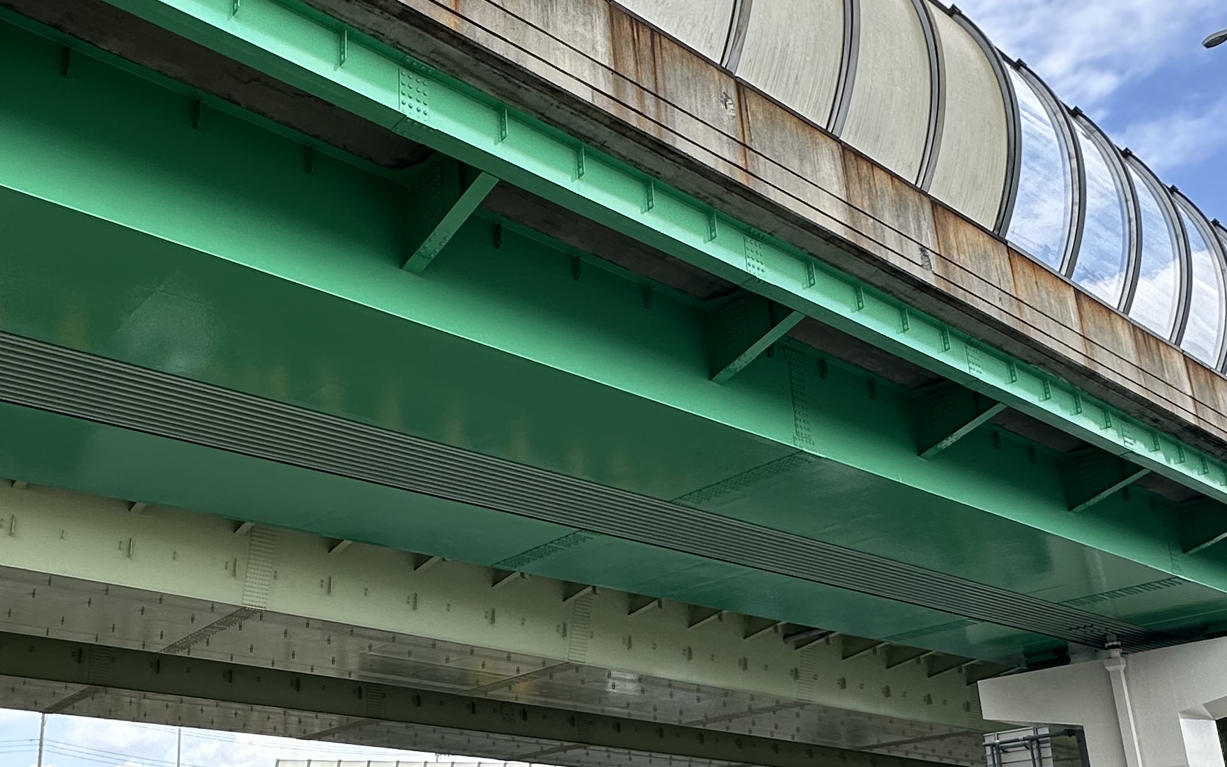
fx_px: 1137
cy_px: 605
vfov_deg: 36.1
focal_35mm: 34
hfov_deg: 55.2
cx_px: 381
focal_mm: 2.22
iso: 40
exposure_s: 1/600
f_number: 2.2
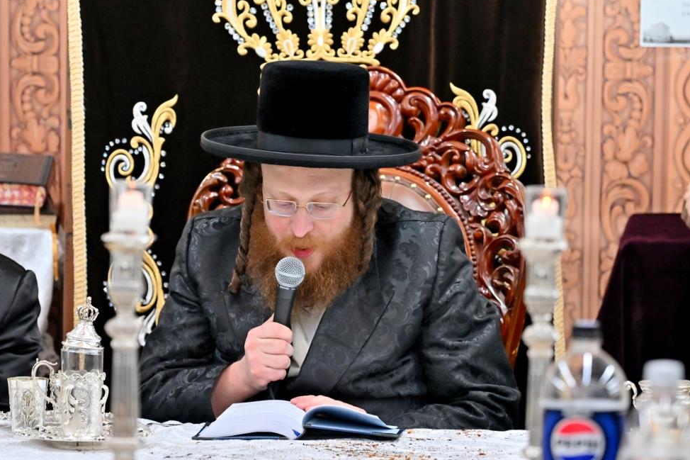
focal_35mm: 165
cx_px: 358
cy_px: 237
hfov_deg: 12.5
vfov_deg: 8.3
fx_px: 3162
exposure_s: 1/200
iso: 640
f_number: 4
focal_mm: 105
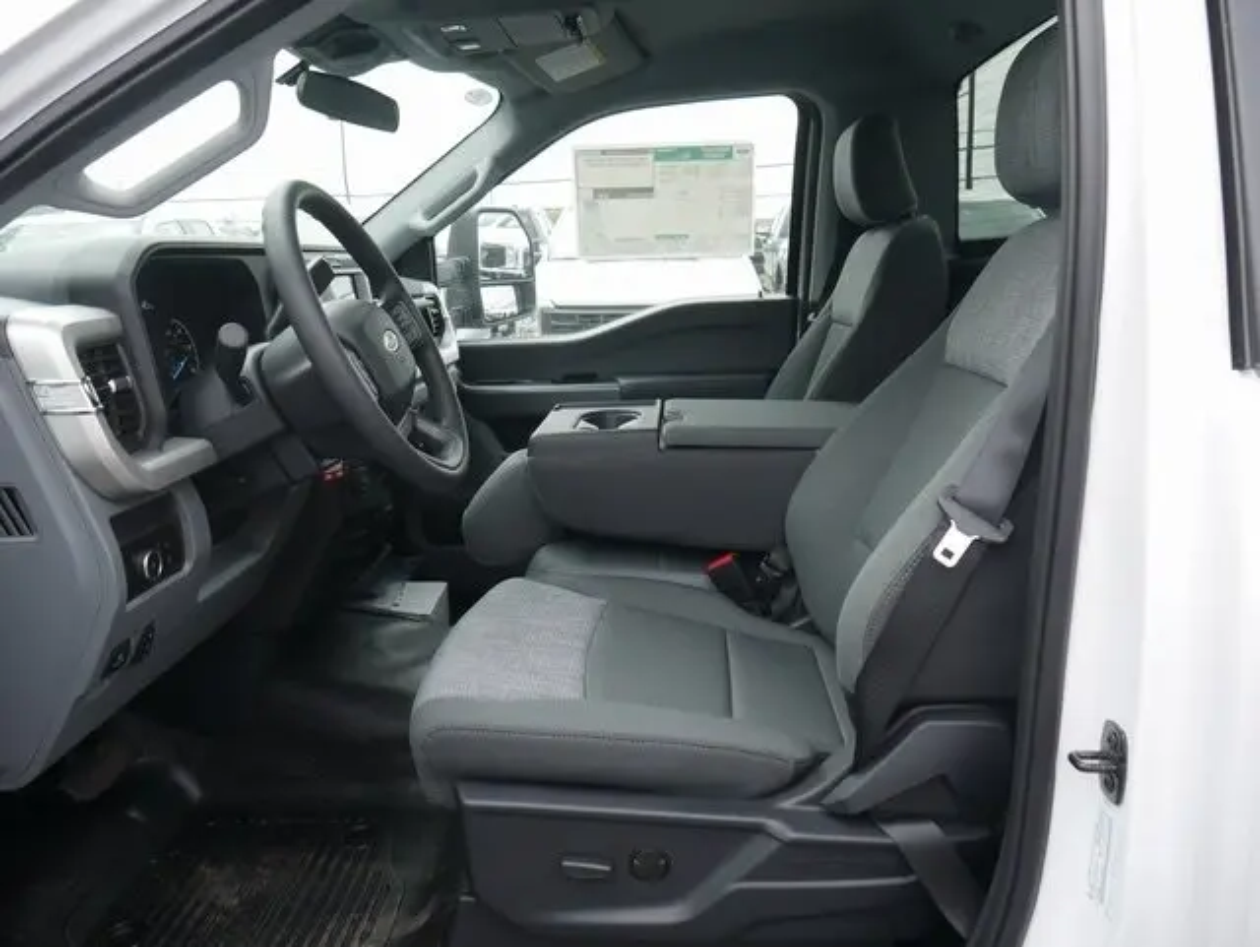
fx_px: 1020
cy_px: 474
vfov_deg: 49.8
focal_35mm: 28
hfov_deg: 63.4
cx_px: 630
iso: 200
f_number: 5
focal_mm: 14
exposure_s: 1/200
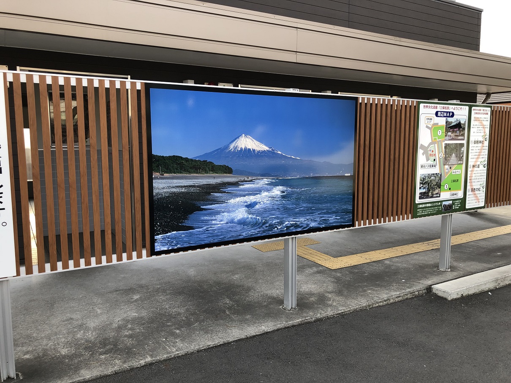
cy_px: 192
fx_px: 413
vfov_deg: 49.8
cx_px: 256
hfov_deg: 63.4
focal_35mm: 28
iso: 20
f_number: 1.8
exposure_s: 1/180
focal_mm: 3.99
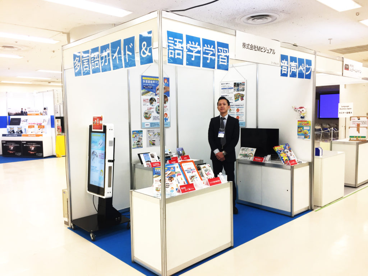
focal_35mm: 29
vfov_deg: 48.2
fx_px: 308
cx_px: 184
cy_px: 138
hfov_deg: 61.7
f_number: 2.2
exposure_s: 1/100
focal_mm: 4.15
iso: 50
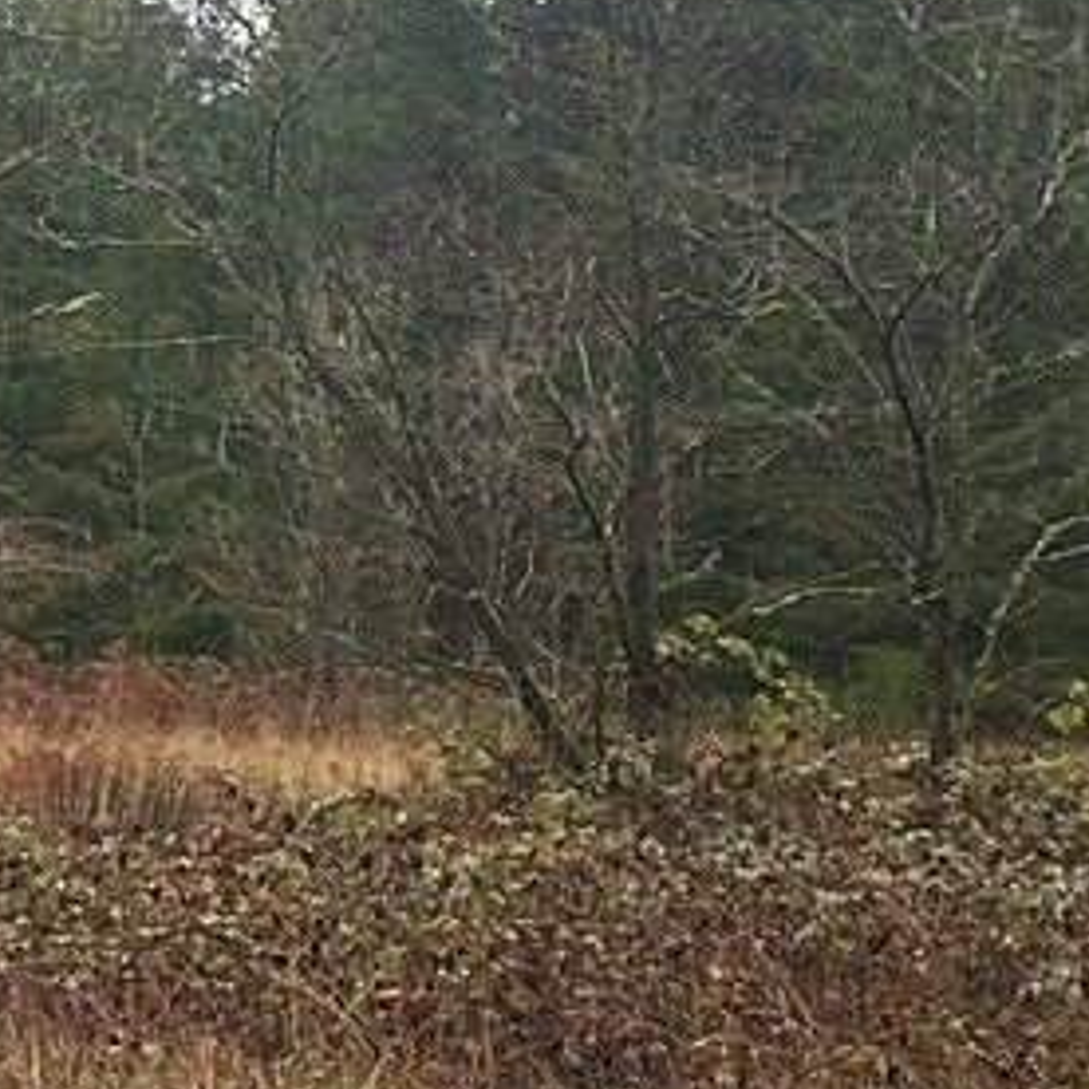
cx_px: 28
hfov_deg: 14.0
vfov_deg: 14.1
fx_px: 4378
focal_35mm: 123
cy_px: 225
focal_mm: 6.86
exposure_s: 1/386
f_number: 1.78
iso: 80
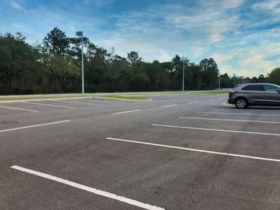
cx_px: 140
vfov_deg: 49.7
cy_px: 105
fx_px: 226
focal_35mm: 28
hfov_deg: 63.4
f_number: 1.8
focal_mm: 4
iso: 20
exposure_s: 1/564
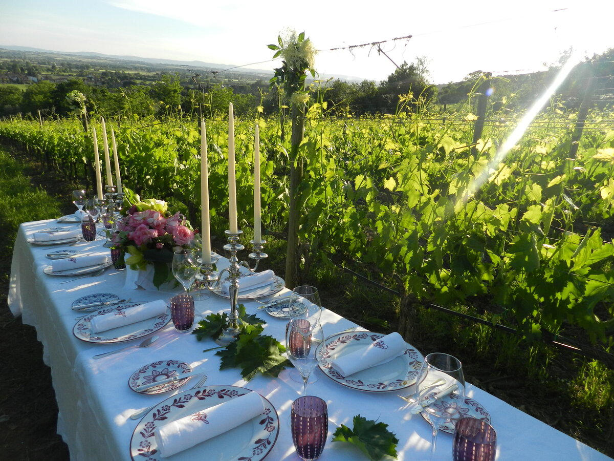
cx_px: 307
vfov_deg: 58.9
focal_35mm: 23
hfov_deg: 73.9
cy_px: 230
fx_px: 408
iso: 160
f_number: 3.4
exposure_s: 1/800
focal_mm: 4
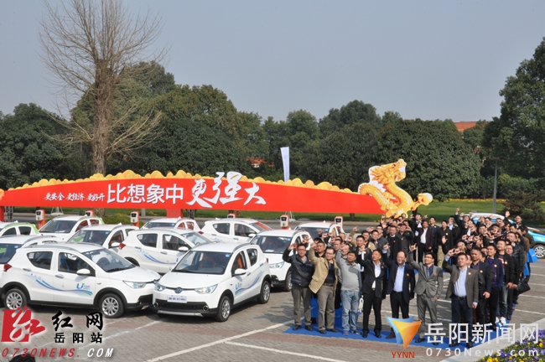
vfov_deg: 23.7
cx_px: 272
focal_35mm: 57
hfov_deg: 35.1
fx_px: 862
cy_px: 181
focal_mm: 38
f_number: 29
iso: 500
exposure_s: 1/60
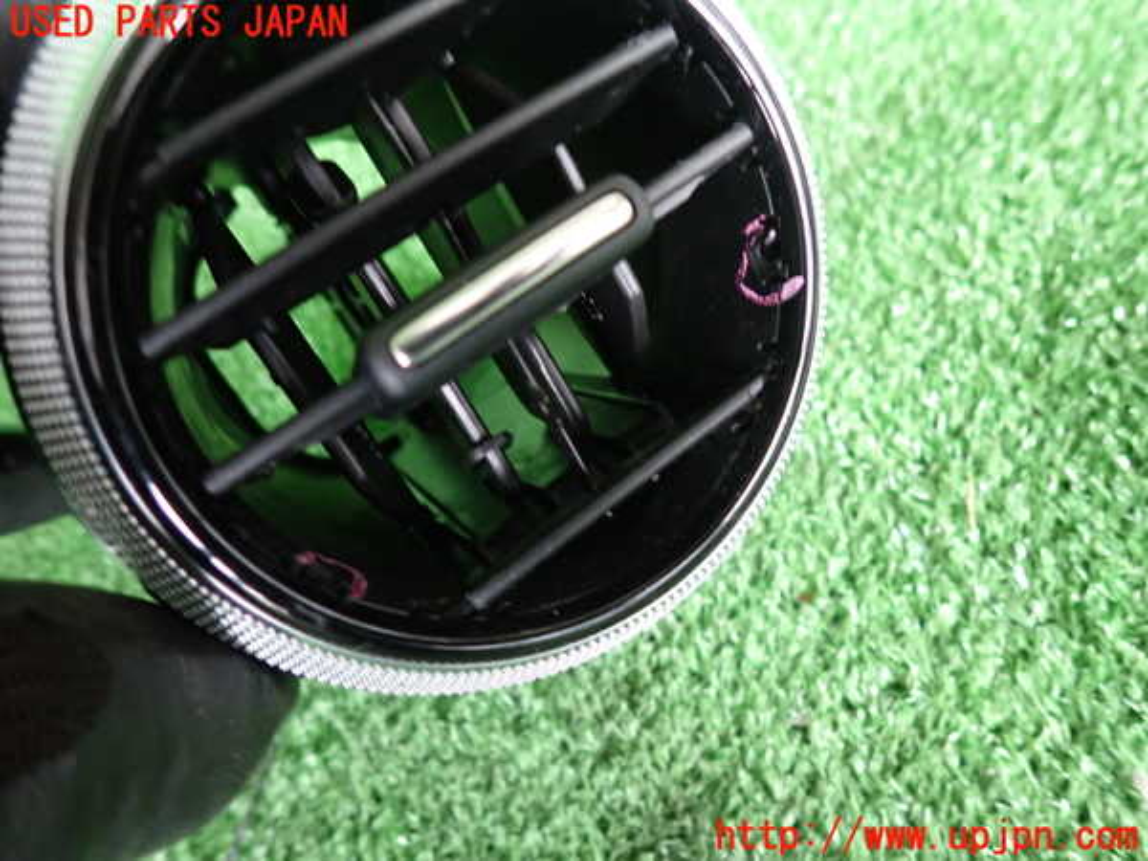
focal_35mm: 25
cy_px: 430
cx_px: 574
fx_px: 829
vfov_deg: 54.9
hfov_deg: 69.4
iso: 320
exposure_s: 1/30
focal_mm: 4.5
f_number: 2
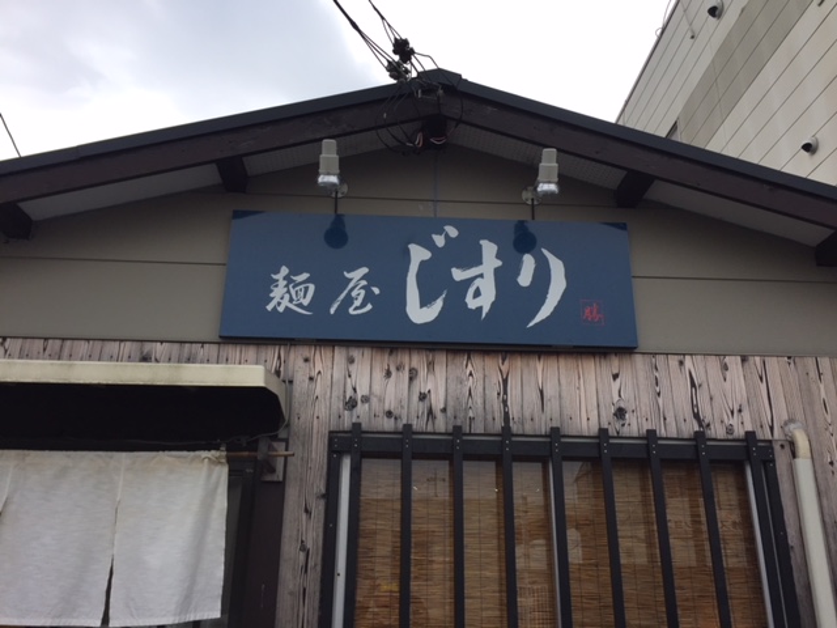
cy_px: 314
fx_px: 701
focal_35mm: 29
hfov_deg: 61.7
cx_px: 418
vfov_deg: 48.2
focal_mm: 4.15
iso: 32
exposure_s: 1/1319
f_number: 2.2
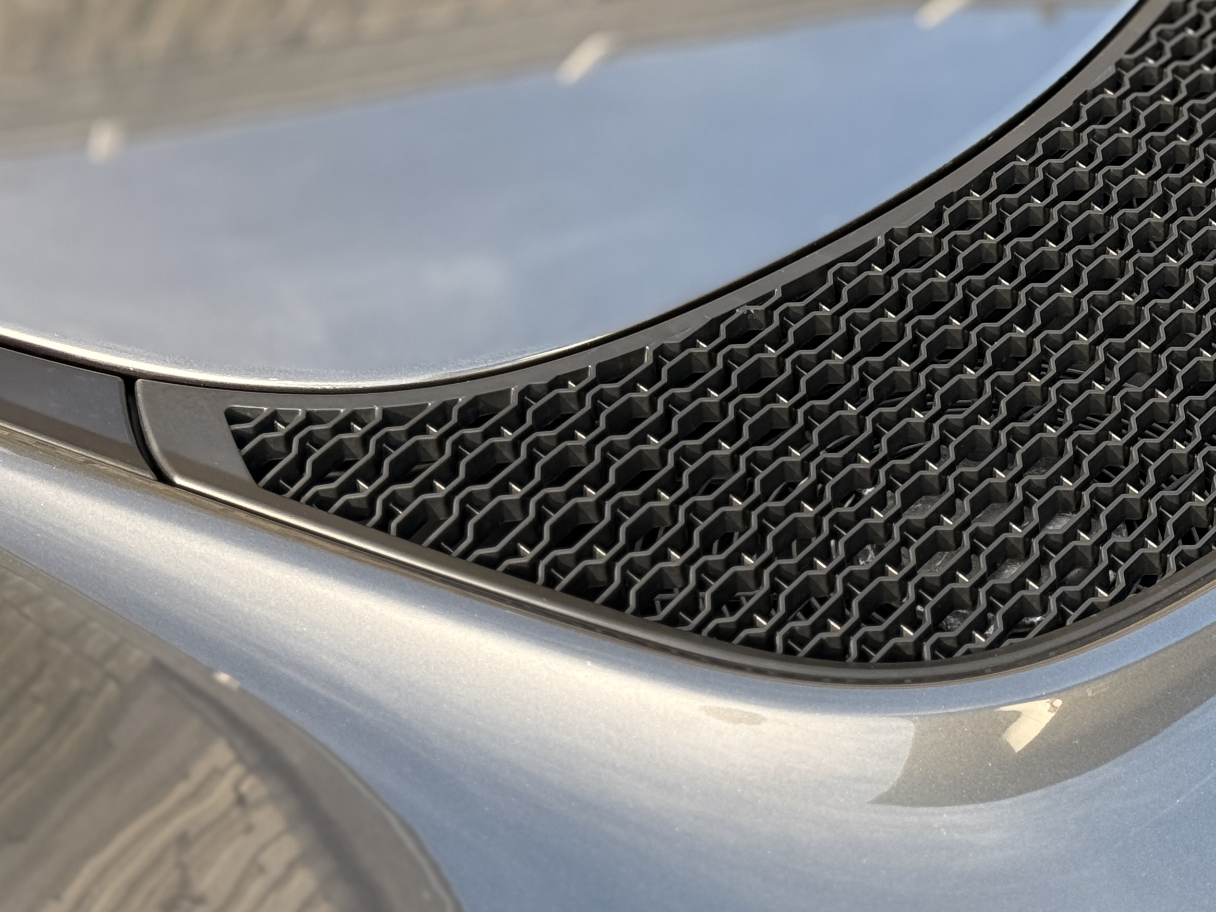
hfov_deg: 23.2
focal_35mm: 83
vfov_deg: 17.7
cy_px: 281
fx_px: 2916
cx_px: 1004
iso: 100
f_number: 1.78
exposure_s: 1/333
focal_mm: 6.76
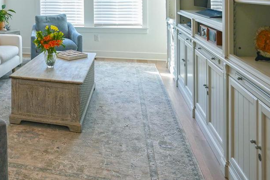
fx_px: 277
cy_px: -6
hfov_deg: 48.2
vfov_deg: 32.6
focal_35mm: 37
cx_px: 44
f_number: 4
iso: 320
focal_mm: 16
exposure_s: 1/160
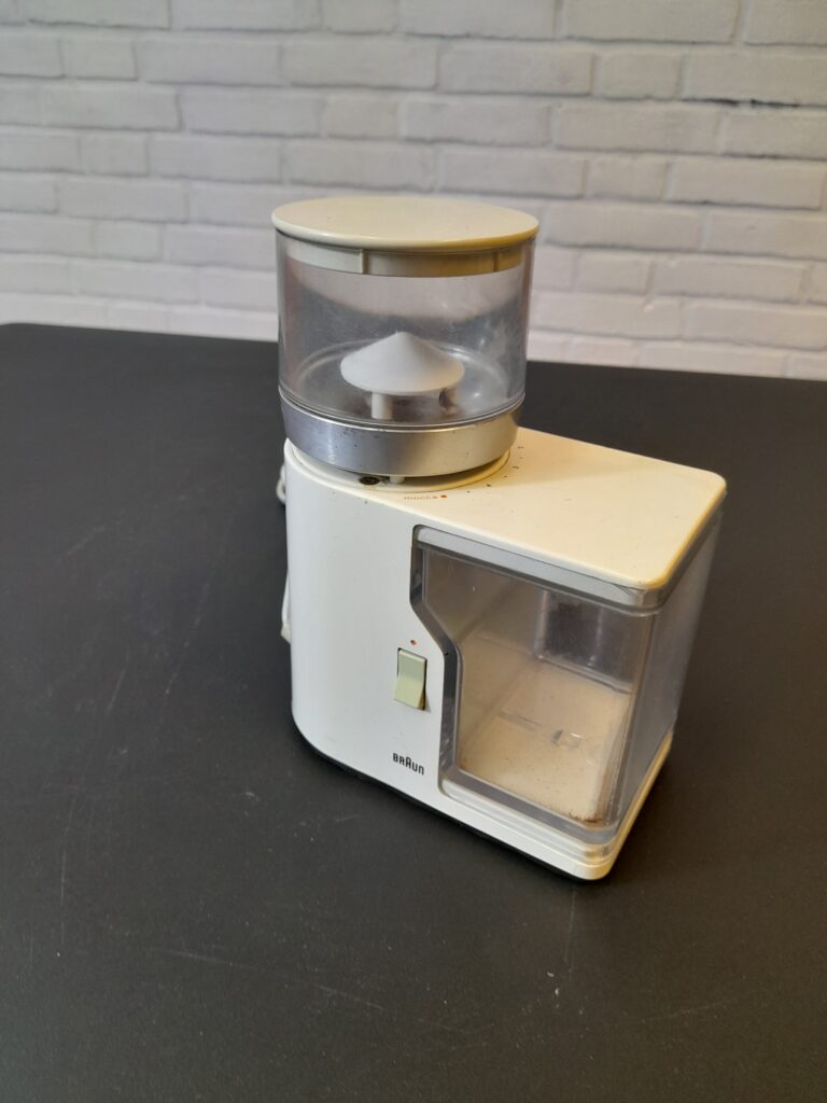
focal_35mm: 25
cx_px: 414
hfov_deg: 54.9
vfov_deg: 69.4
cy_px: 552
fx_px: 796
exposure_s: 1/50
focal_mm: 4.6
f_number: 2
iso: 100
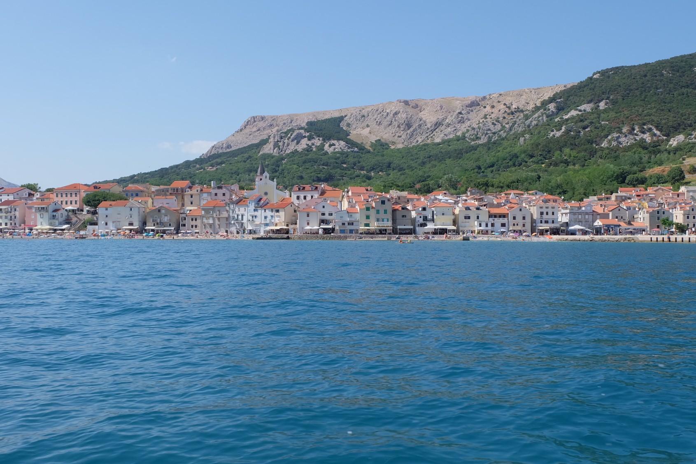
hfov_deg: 57.2
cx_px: 348
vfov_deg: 40.0
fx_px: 638
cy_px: 232
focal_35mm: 33
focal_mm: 22.2
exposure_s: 1/400
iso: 400
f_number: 11
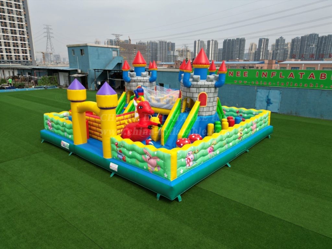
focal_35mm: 24
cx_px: 166
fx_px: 230
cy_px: 124
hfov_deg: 71.6
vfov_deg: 56.8
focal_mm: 6.72
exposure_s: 1/3200
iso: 110
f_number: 1.7
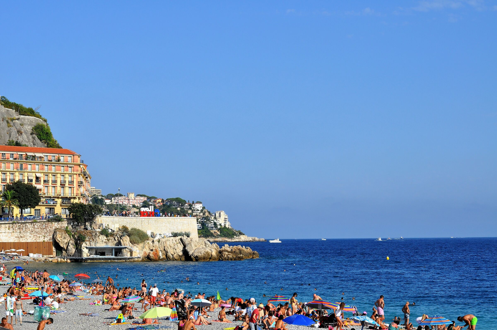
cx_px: 248
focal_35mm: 75
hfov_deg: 27.0
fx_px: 1034
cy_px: 165
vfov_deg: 18.1
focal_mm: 50
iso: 200
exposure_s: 1/500
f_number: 11
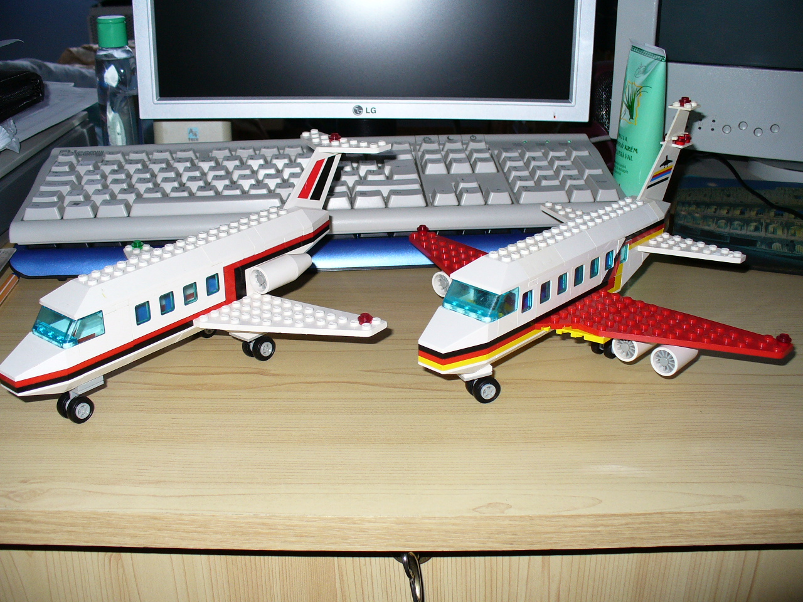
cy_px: 301
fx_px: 858
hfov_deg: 50.1
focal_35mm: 37
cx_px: 402
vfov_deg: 38.7
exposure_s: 1/30
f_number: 2.8
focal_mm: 6.1
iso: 100
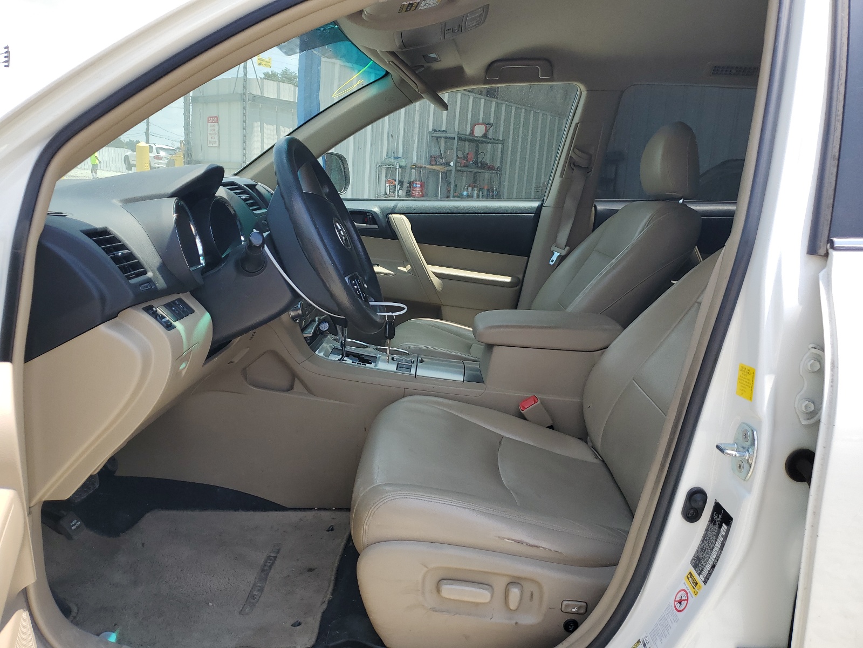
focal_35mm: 26
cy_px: 324
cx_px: 432
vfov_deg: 53.1
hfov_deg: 67.3
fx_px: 648
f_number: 1.5
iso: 50
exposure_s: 1/1250
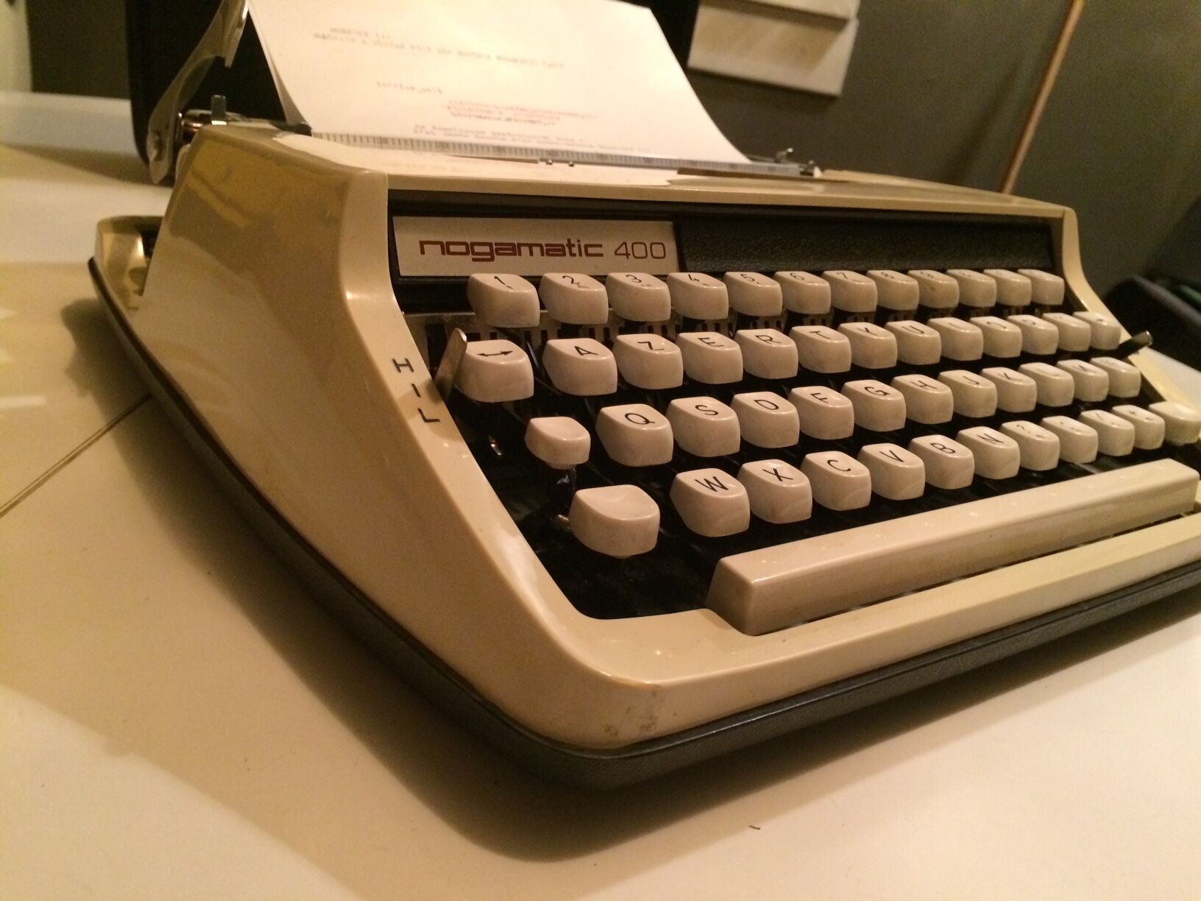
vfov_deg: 48.2
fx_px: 1006
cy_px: 450
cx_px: 600
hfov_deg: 61.7
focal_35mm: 29
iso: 400
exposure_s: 1/17
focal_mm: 4.15
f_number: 2.2
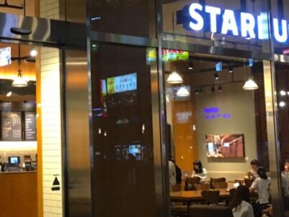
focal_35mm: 74
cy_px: 80
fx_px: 618
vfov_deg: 19.9
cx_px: 57
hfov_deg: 25.8
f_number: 2.2
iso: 160
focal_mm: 4.15
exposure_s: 1/30
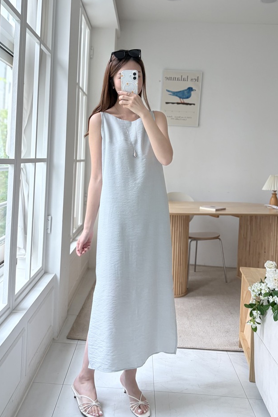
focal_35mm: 29
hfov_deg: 44.9
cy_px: 219
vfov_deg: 63.6
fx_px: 336
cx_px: 156
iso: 64
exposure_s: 1/180
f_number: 1.6
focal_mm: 5.96
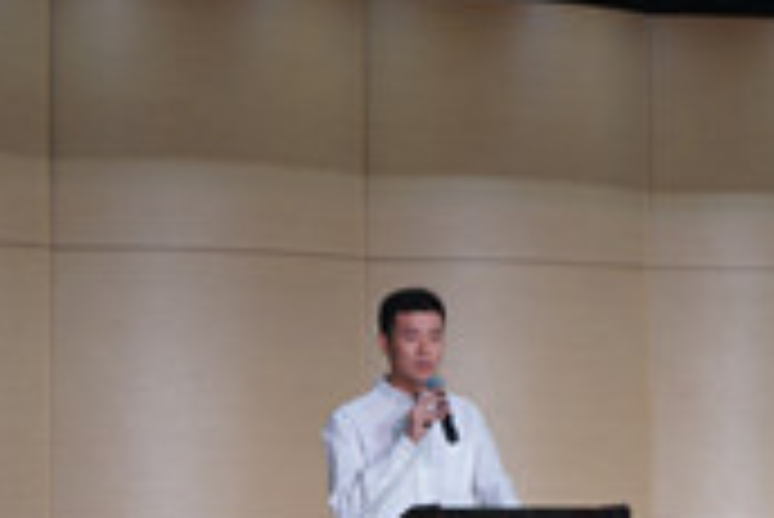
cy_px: 313
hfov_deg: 14.0
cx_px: 652
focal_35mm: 145
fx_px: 3120
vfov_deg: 9.5
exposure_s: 1/60
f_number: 4
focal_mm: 50
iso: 320
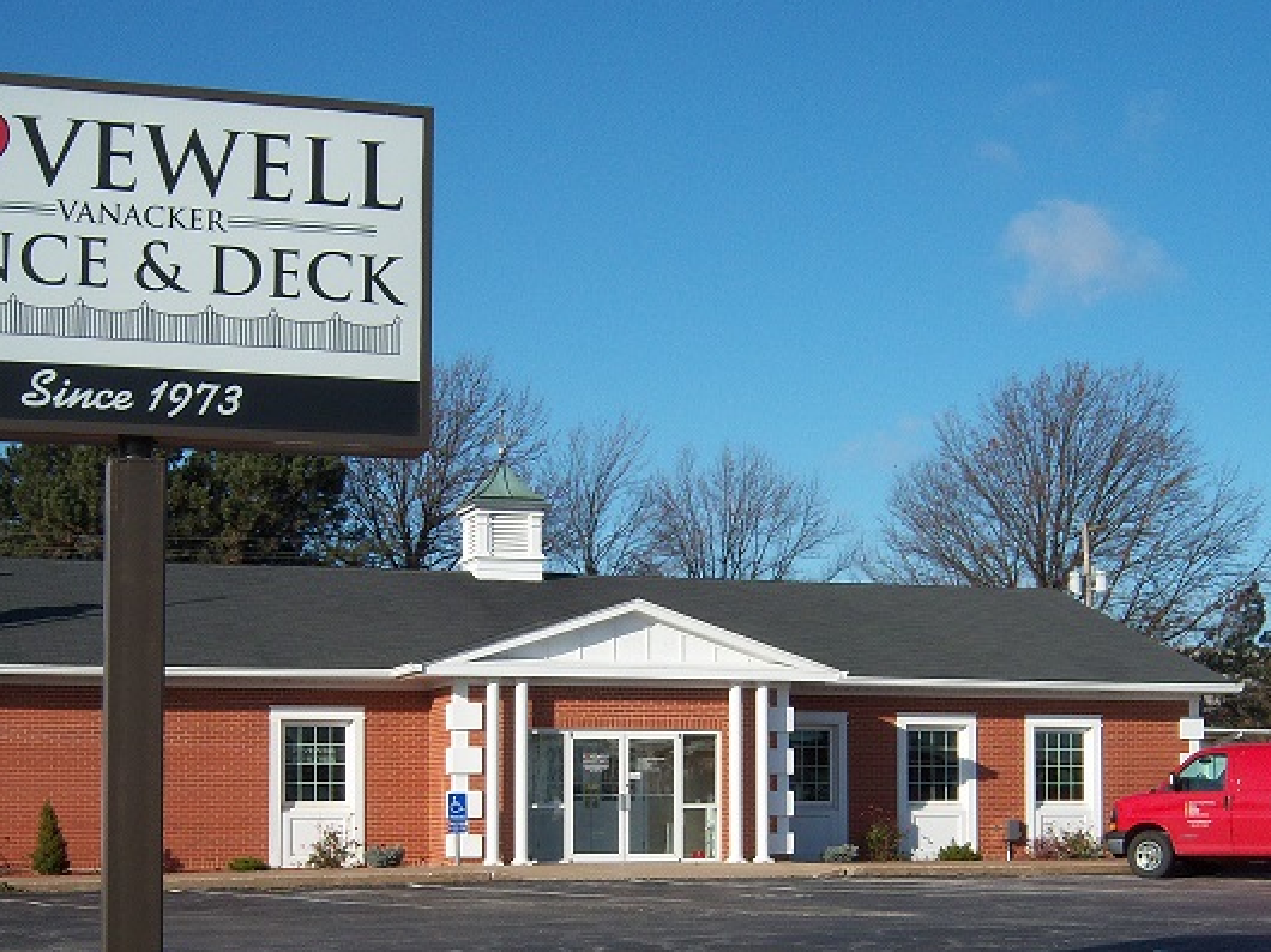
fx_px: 2275
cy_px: 686
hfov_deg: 31.2
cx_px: 628
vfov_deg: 23.4
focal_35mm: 62
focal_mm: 7.5
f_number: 4.8
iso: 80
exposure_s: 1/640
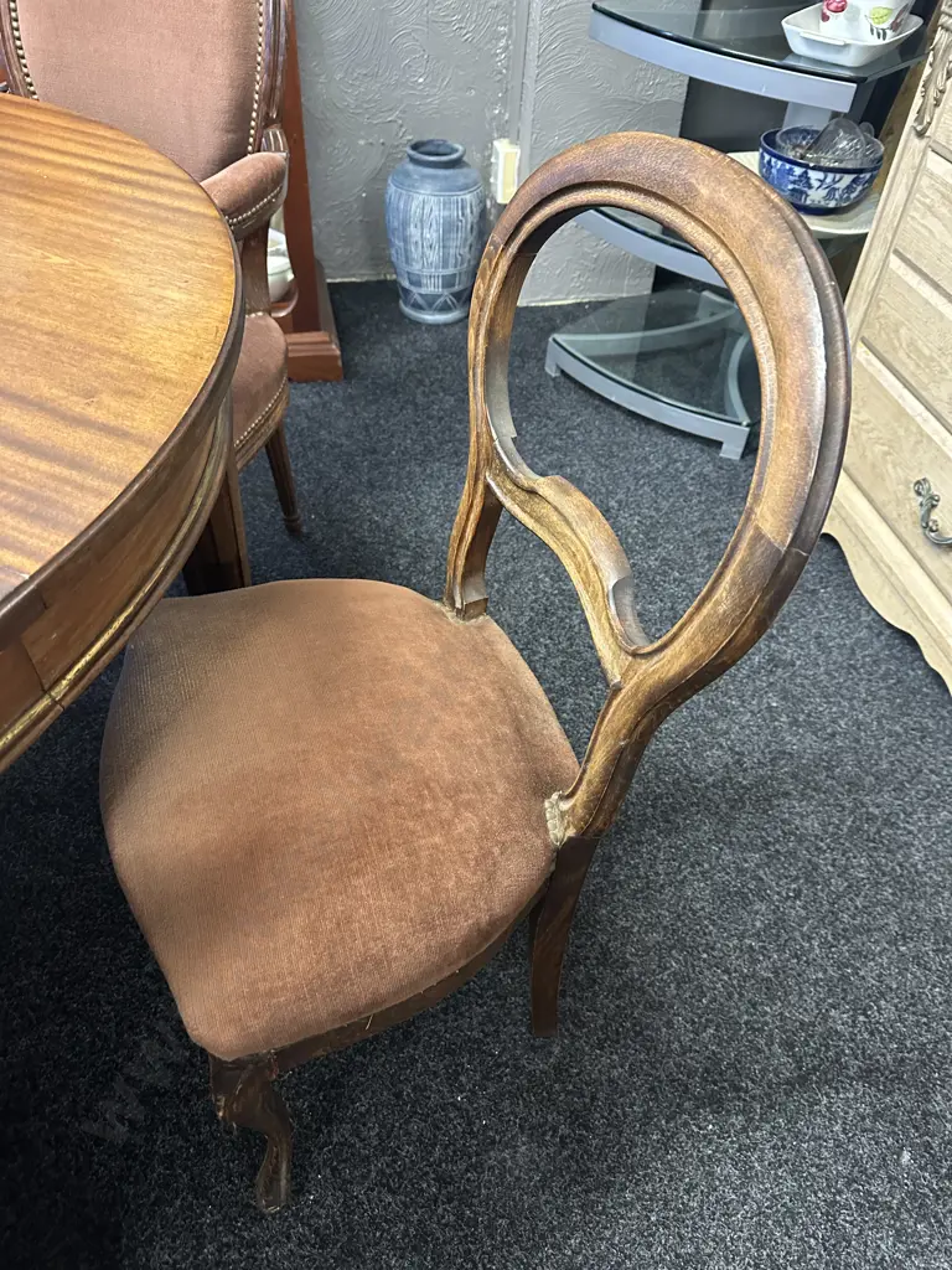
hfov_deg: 56.8
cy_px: 635
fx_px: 880
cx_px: 476
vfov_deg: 71.6
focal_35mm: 24
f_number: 1.78
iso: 640
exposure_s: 1/50
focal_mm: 6.86
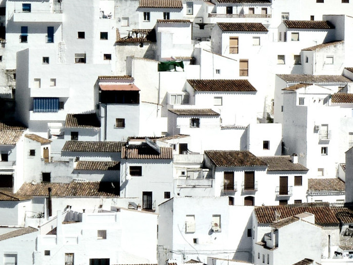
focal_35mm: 227
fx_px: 2315
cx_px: 254
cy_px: 187
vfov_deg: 6.5
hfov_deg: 8.7
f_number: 8
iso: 80
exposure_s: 1/500
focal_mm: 21.6
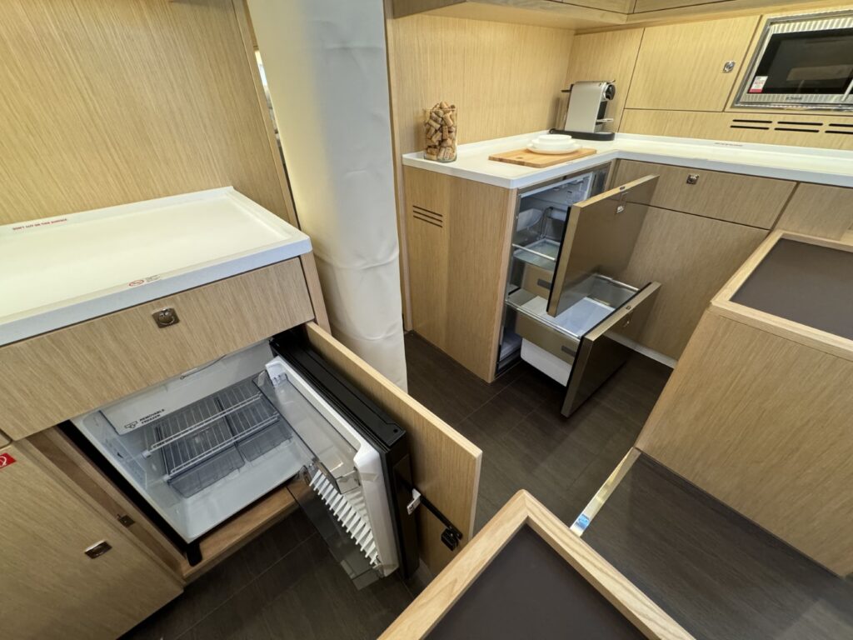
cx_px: 426
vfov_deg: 85.7
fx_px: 345
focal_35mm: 14
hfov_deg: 102.1
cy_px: 320
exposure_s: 1/60
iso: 400
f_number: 2.2
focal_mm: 2.22
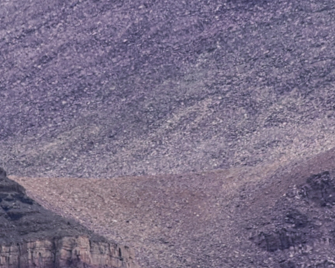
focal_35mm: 983
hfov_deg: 2.0
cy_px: 27
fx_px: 9748
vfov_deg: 1.6
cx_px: 178
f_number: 11
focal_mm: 200
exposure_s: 1/500
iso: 360
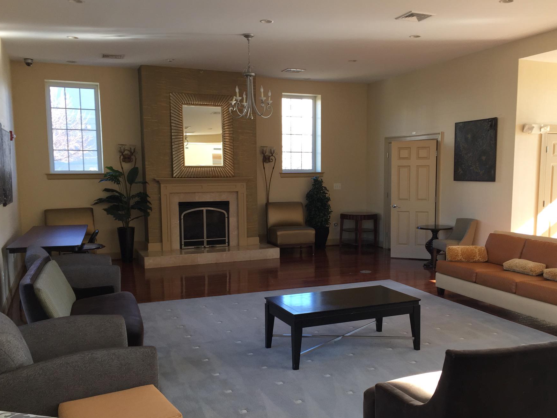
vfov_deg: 41.7
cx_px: 304
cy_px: 237
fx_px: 547
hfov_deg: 53.9
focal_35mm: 34
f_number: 2.2
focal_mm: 4.15
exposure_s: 1/60
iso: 32
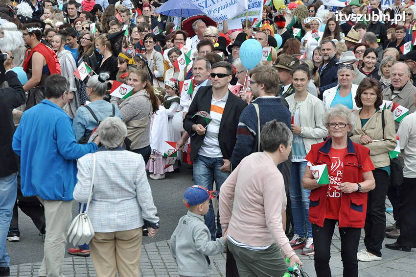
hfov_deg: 17.1
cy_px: 138
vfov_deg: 11.4
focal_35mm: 120
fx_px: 1385
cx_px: 208
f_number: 9
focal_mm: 80
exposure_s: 1/2000
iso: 1250
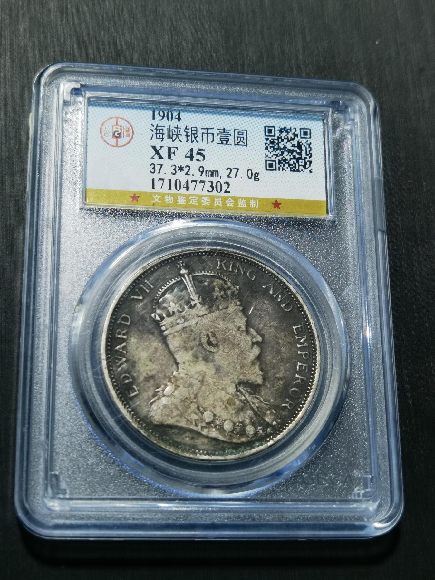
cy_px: 290
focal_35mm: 59
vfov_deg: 32.7
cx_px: 218
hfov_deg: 24.8
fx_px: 989
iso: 125
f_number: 1.9
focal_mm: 6.67
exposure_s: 1/100
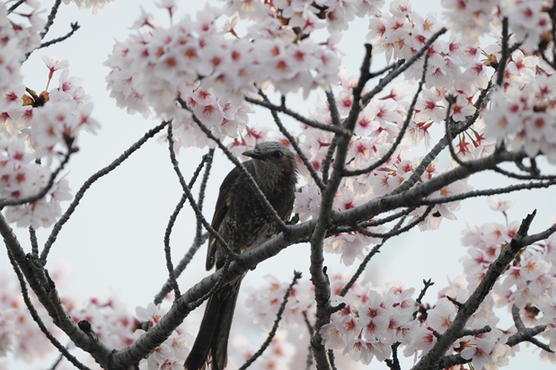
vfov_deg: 1.5
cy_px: 211
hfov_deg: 2.2
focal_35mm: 930
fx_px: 14355
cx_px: 235
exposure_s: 1/250
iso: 200
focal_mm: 500
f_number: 4
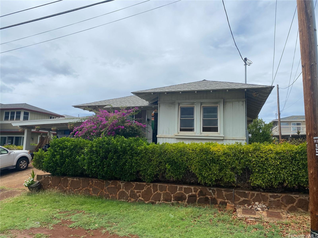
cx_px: 159
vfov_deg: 53.1
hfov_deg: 67.3
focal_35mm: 26
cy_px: 119
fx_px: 239
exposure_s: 1/6061
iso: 32
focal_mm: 4.25
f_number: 1.8
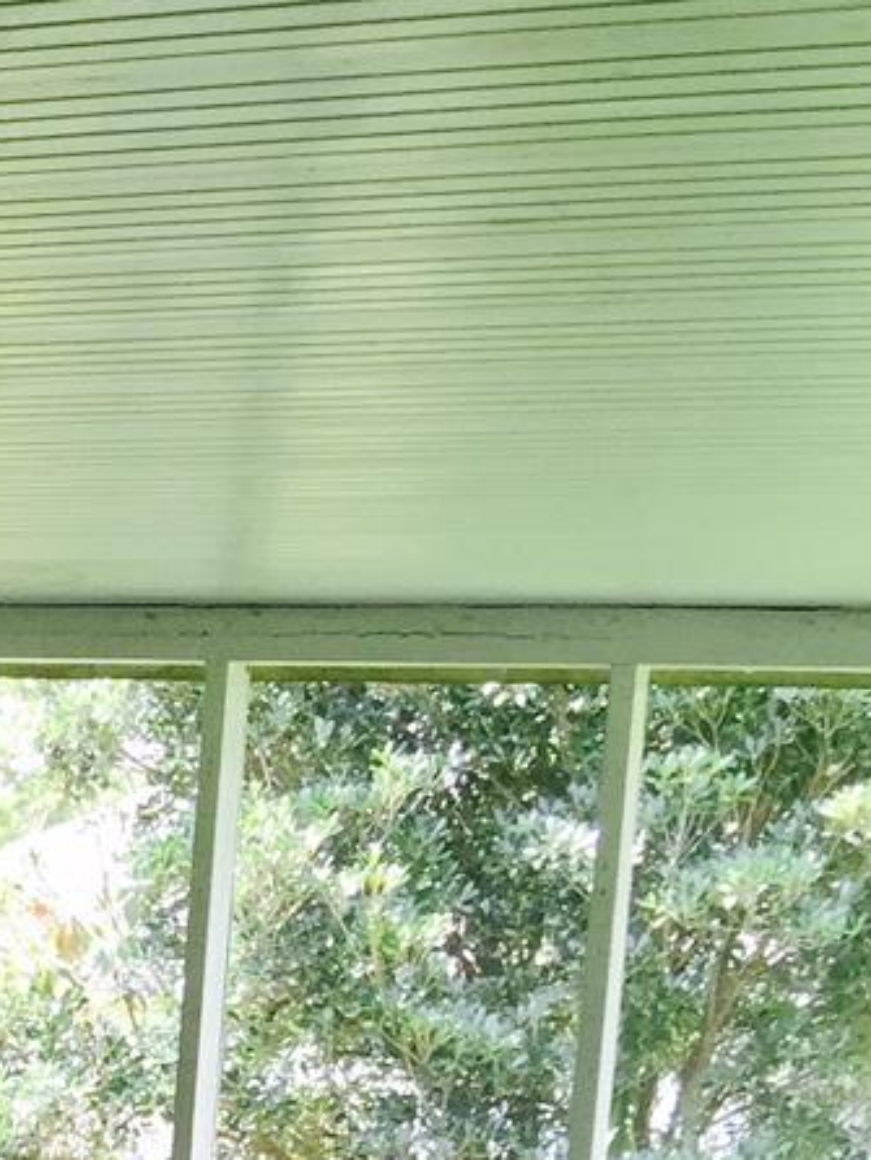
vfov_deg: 16.4
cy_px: 1891
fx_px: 3553
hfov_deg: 12.7
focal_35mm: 106
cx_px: -710
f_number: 2.2
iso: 50
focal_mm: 4.15
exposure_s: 1/120
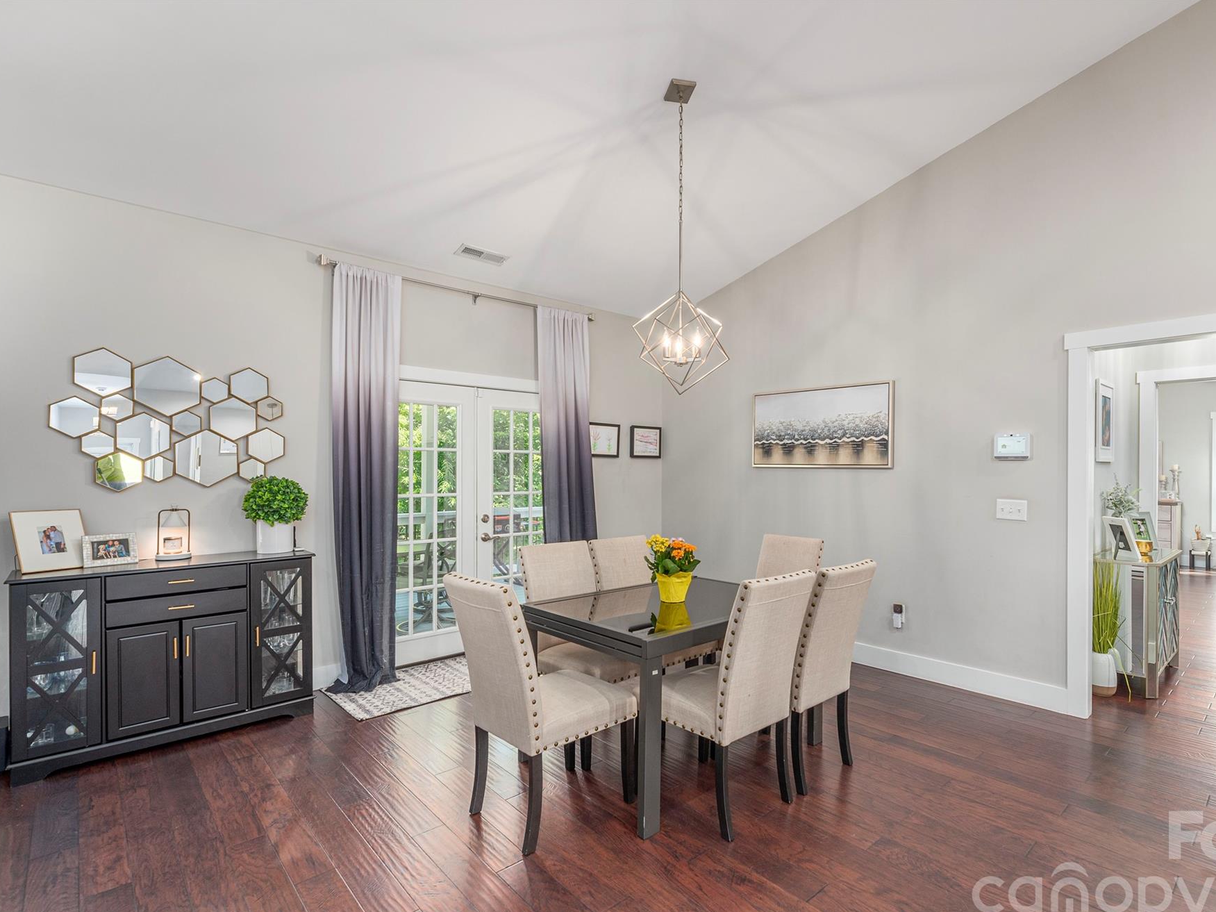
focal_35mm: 18
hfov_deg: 87.4
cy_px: 473
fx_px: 632
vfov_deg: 71.6
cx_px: 679
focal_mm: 16
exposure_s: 1/125
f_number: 7.1
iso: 320
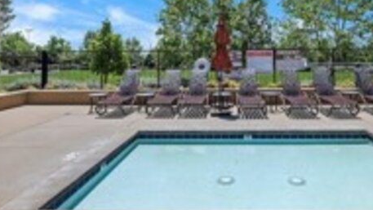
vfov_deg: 41.4
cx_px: 218
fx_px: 267
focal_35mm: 27
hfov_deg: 69.4
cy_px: 47
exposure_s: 1/400
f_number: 18
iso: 500
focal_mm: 14
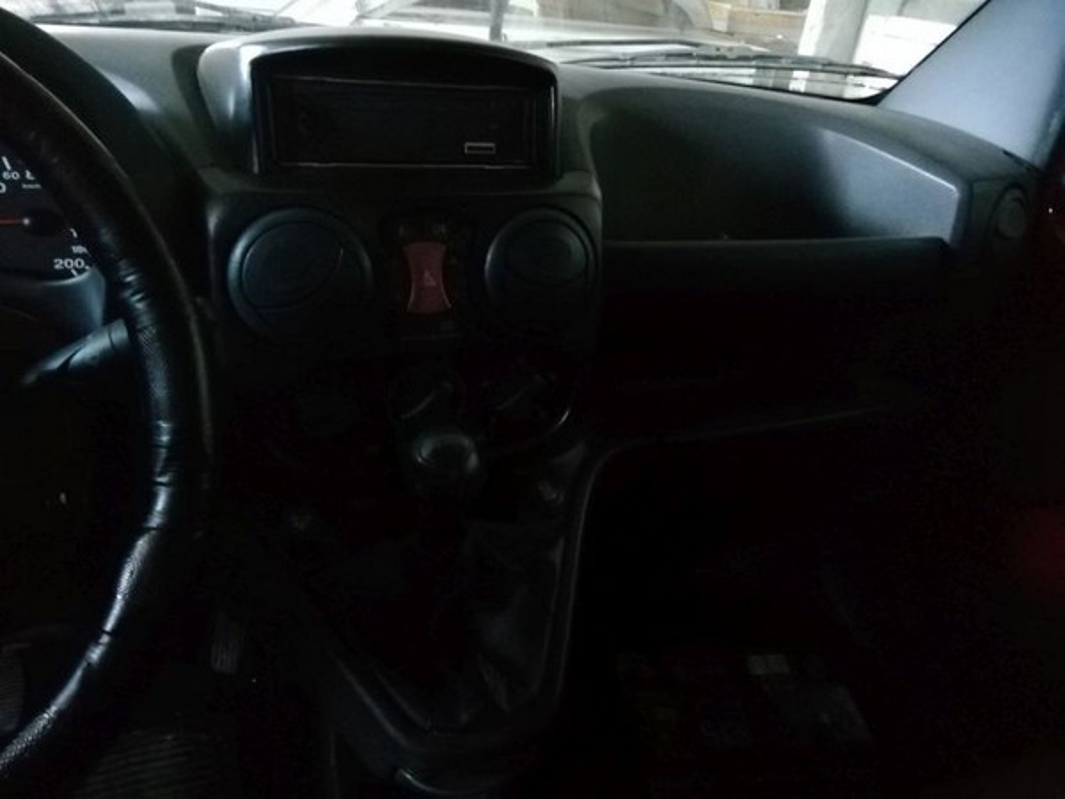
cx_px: 532
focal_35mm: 26
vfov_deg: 53.1
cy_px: 400
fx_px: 800
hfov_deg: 67.3
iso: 2500
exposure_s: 1/12.5
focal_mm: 3.21
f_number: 2.2
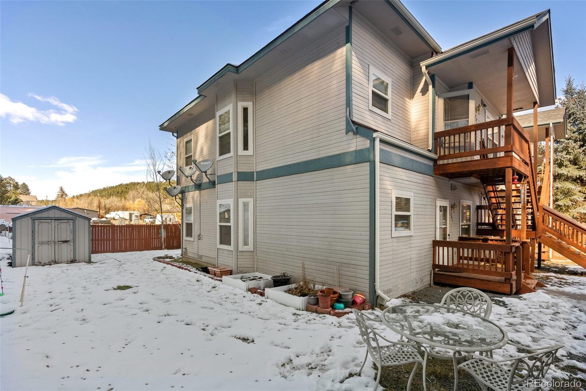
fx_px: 260
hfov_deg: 96.7
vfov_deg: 73.8
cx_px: 293
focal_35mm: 16
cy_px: 196
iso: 500
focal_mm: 16
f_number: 9
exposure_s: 1/160
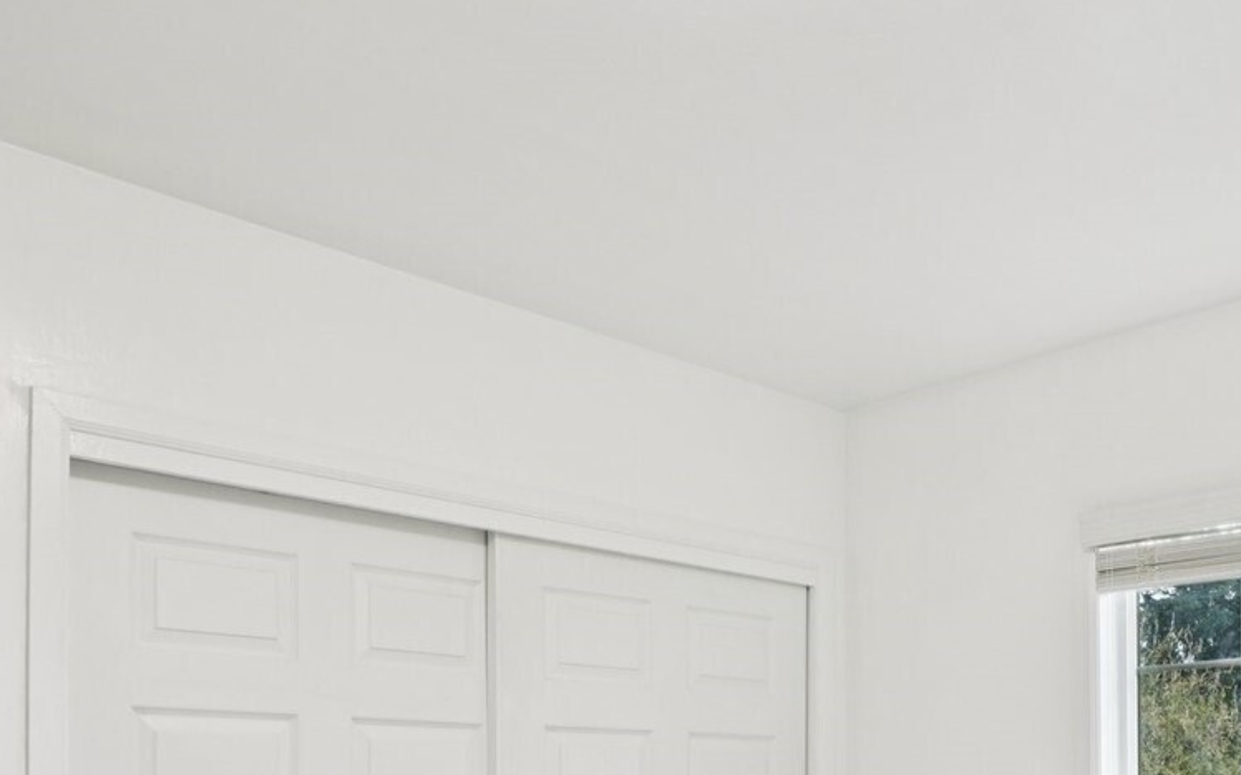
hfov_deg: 50.5
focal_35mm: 37
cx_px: 937
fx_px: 1251
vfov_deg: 31.5
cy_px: 796
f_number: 8
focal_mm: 16
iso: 400
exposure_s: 1/25
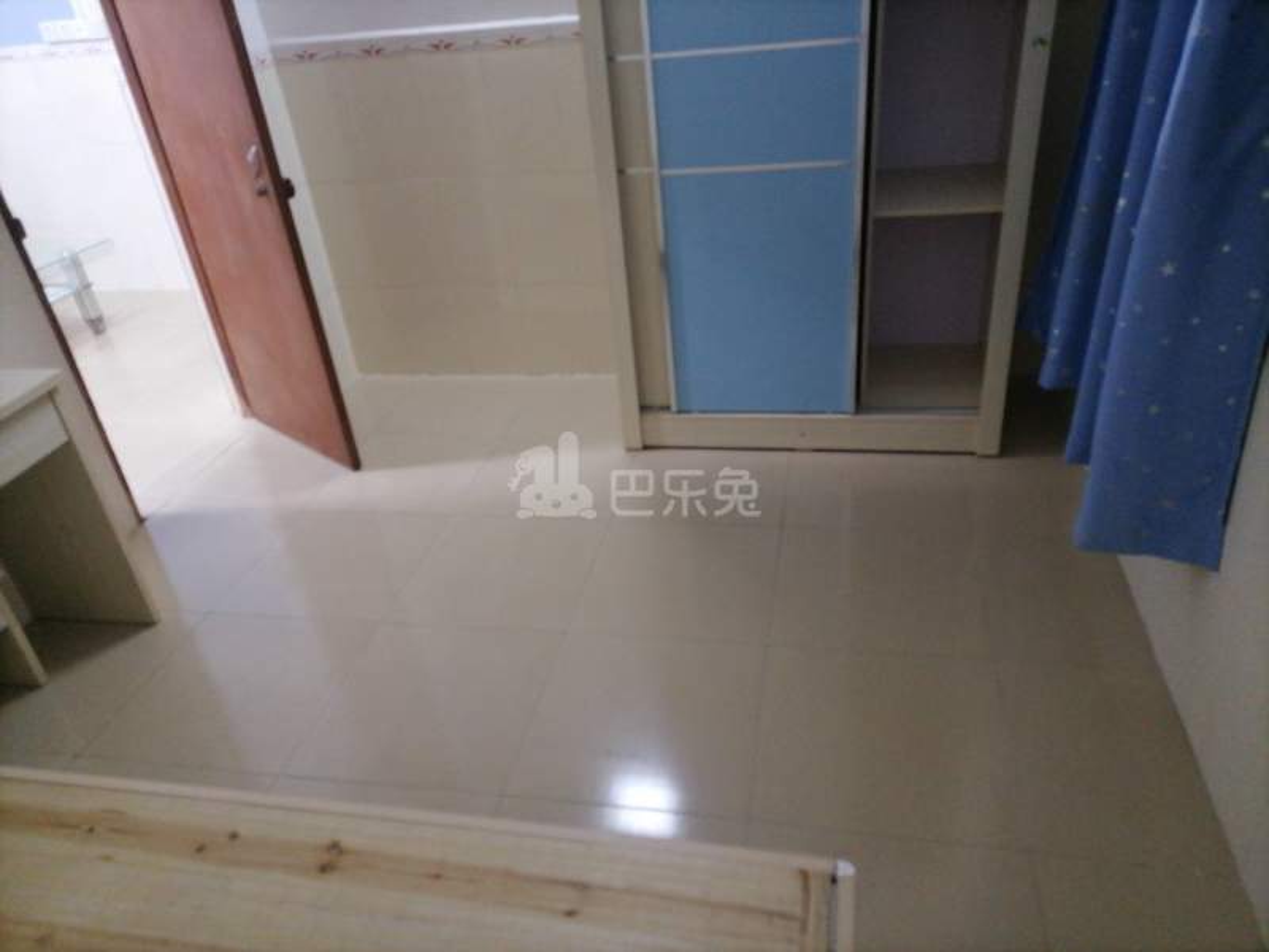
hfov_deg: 67.3
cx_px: 634
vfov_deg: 53.1
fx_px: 953
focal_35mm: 26
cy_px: 476
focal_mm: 5.4
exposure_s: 1/25
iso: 640
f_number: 1.8
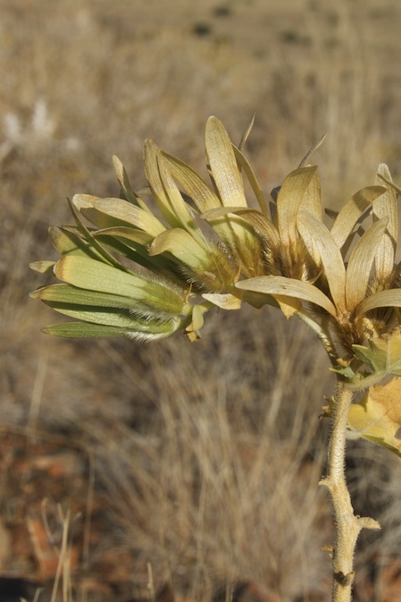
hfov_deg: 11.8
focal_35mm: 116
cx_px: 255
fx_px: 1937
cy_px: 294
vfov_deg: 17.6
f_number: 14
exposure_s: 1/200
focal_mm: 52
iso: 200
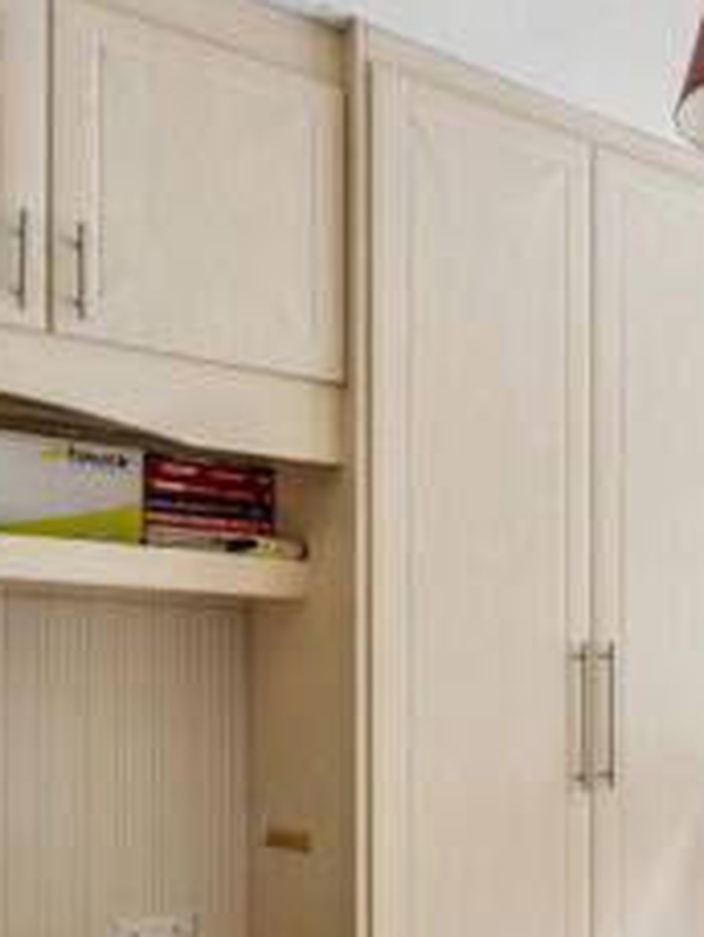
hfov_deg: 27.3
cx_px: 923
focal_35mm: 44
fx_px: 1192
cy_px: 694
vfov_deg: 41.7
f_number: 4
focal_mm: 16
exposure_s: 1.6
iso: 320
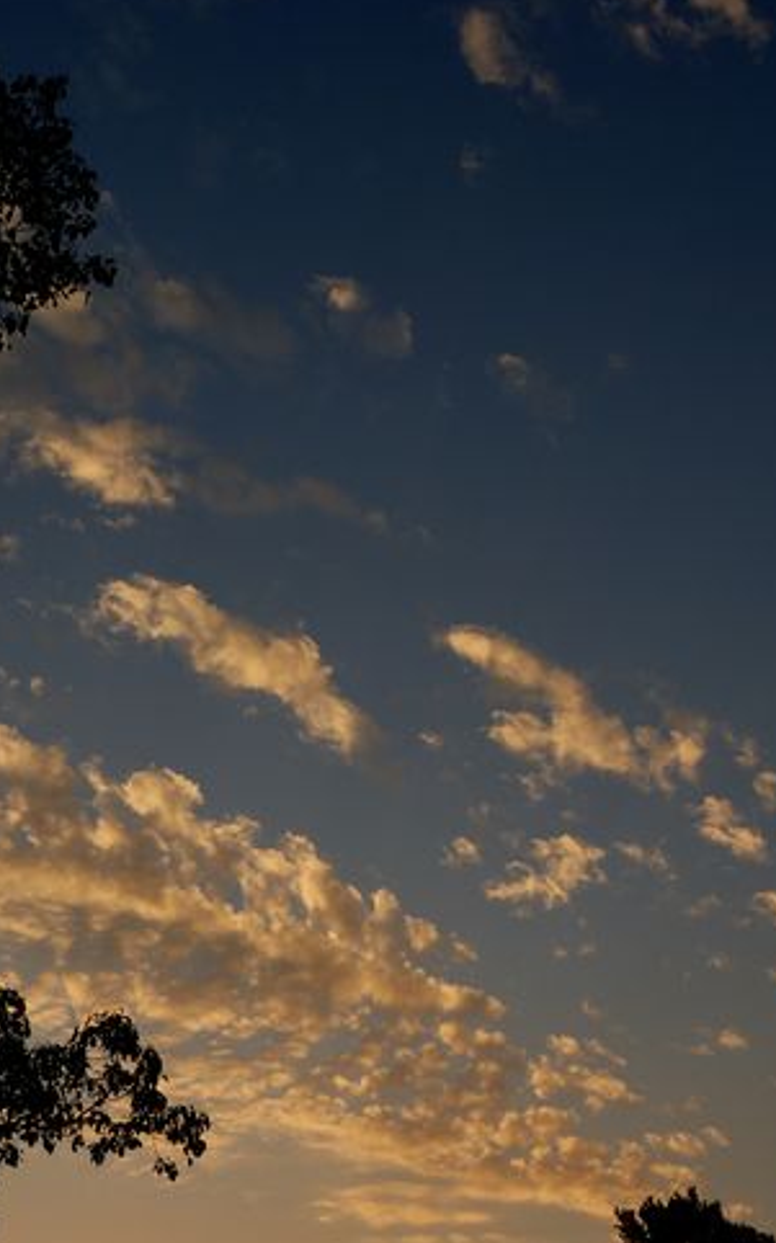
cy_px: 732
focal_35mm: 59
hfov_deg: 21.9
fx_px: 1998
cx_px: 245
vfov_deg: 34.5
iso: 100
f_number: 10
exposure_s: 1/320
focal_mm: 24
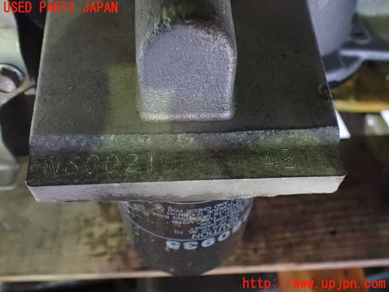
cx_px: 194
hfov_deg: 60.0
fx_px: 337
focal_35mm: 30
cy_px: 146
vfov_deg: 46.8
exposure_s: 1/25
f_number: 2.3
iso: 1600
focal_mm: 5.4
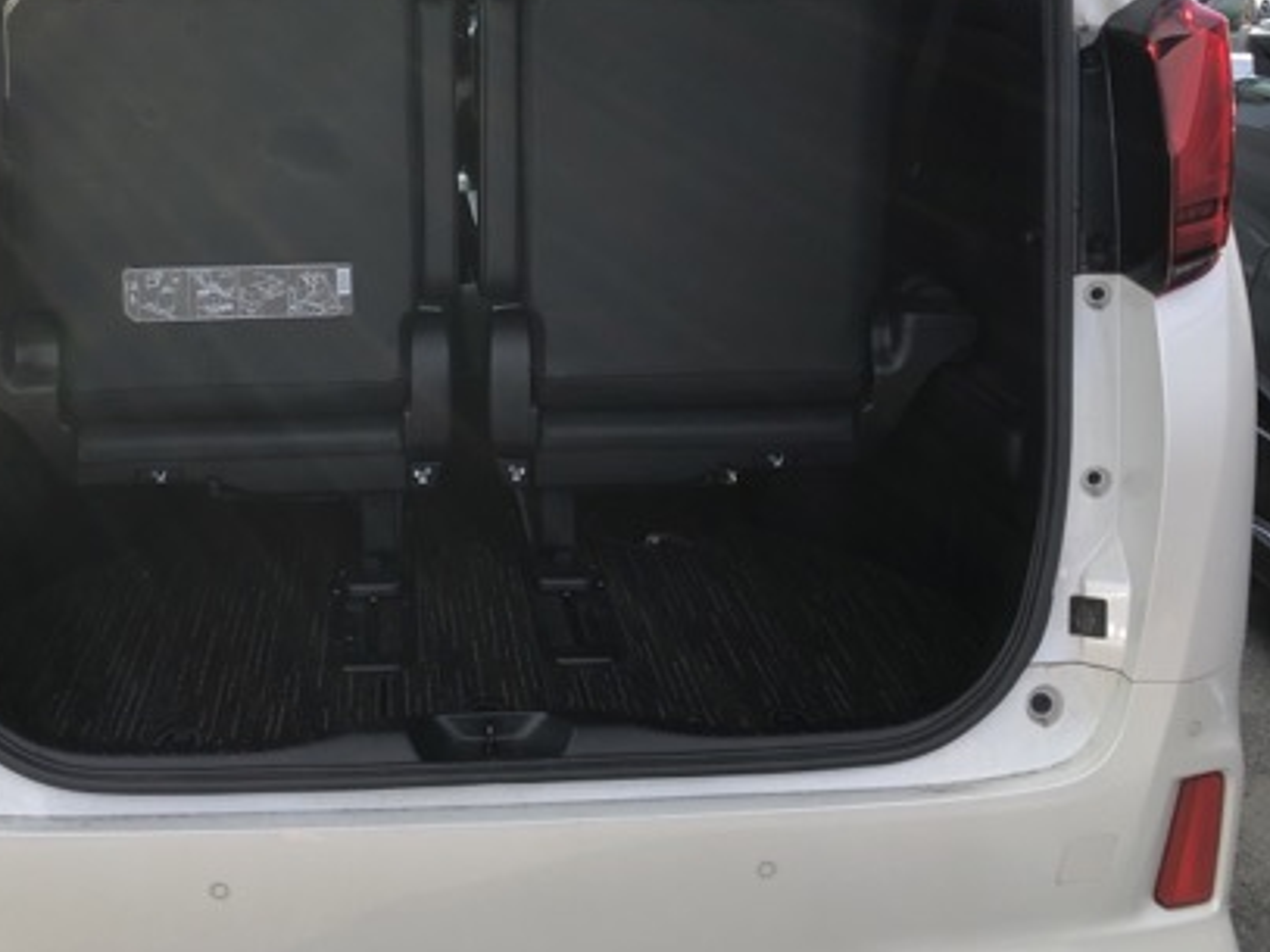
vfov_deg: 32.6
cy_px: 312
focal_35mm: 44
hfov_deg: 42.7
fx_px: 1614
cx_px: 502
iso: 20
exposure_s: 1/320
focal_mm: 3.99
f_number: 1.8
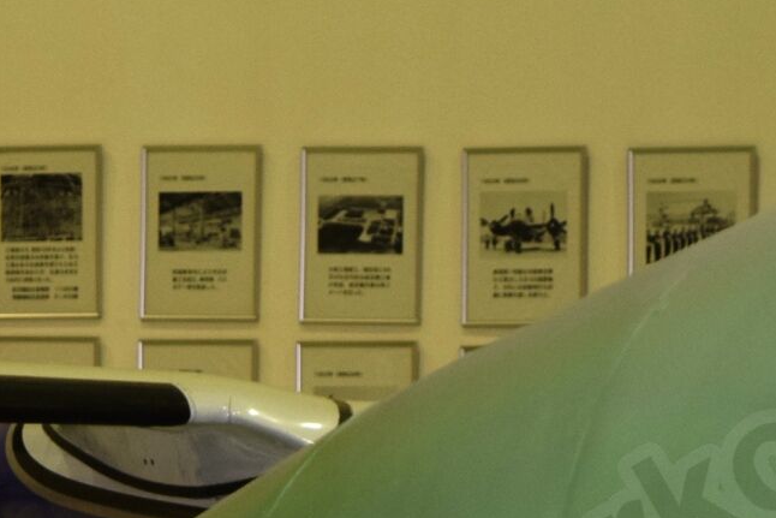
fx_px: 5640
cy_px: 544
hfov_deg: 7.9
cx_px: 226
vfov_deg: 5.2
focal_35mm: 262
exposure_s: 1/100
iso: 800
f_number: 5.6
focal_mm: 55
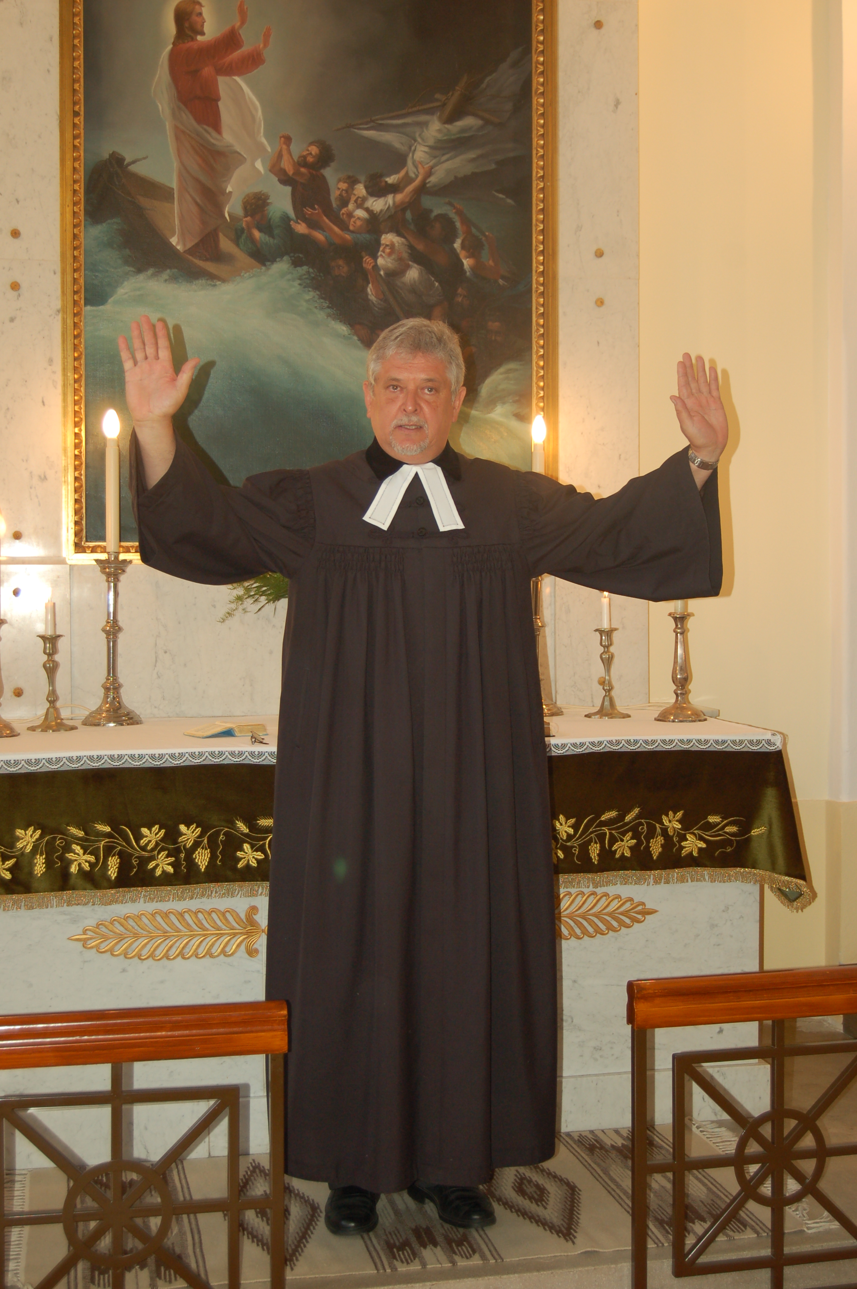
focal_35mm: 48
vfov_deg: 41.1
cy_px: 644
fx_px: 1717
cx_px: 428
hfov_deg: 28.0
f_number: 4.5
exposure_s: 1/60
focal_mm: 32
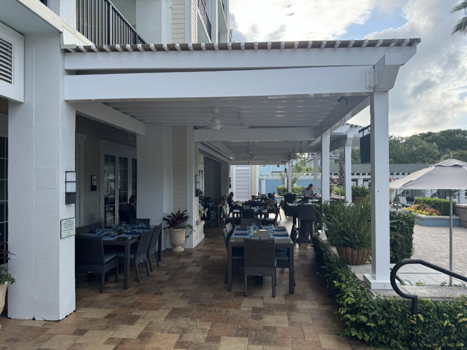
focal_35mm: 24
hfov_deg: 71.6
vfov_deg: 56.8
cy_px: 175
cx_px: 234
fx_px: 324
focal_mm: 6.76
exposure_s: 1/925
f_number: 1.78
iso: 80
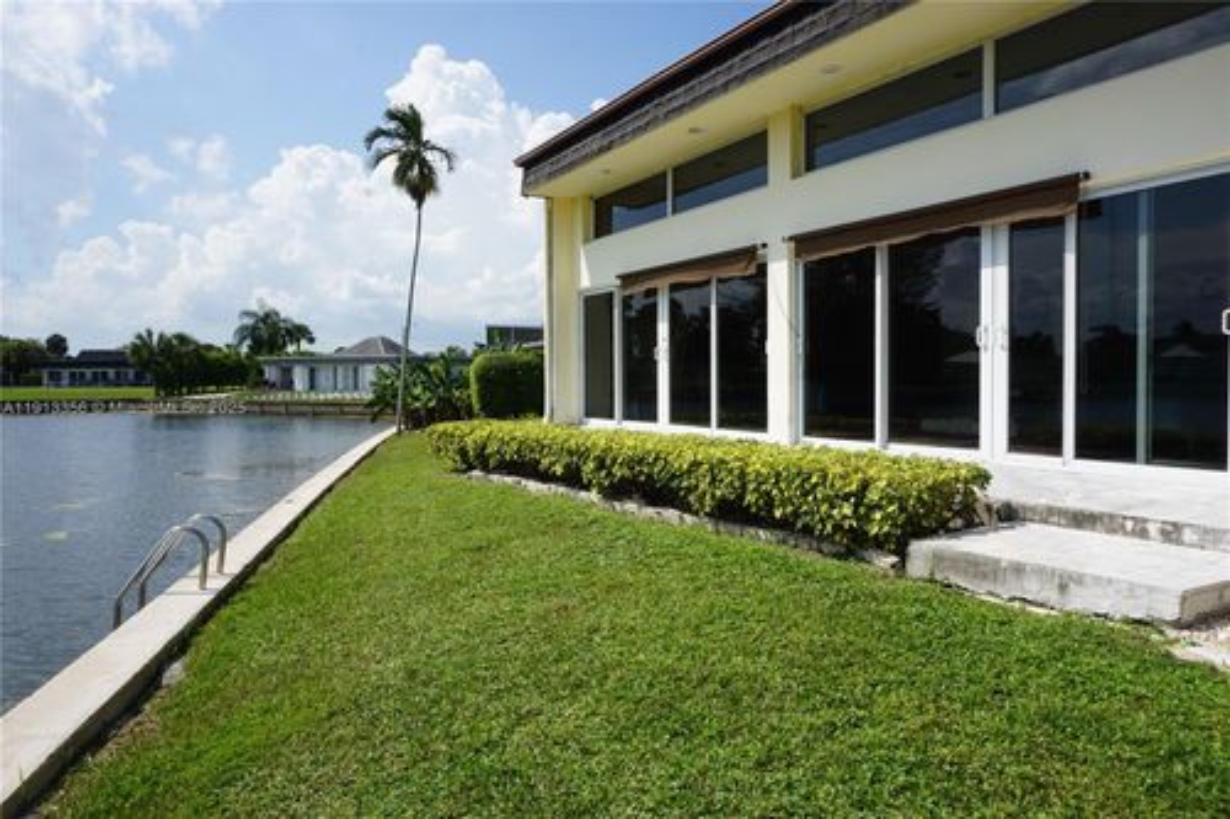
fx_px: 820
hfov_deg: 73.8
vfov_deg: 53.1
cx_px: 615
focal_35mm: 24
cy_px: 410
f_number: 14
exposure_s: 1/100
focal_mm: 16
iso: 100
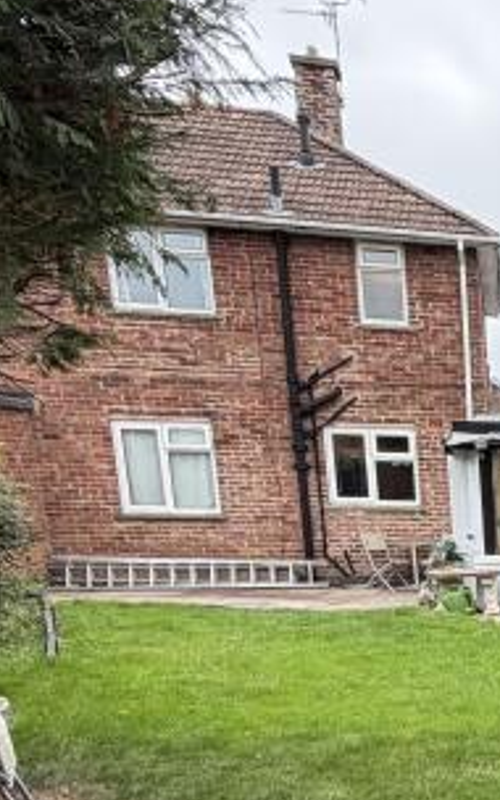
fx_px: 1090
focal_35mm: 50
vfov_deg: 37.0
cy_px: 758
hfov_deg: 20.4
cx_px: 834
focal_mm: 2.22
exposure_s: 1/121
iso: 50
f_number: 2.2
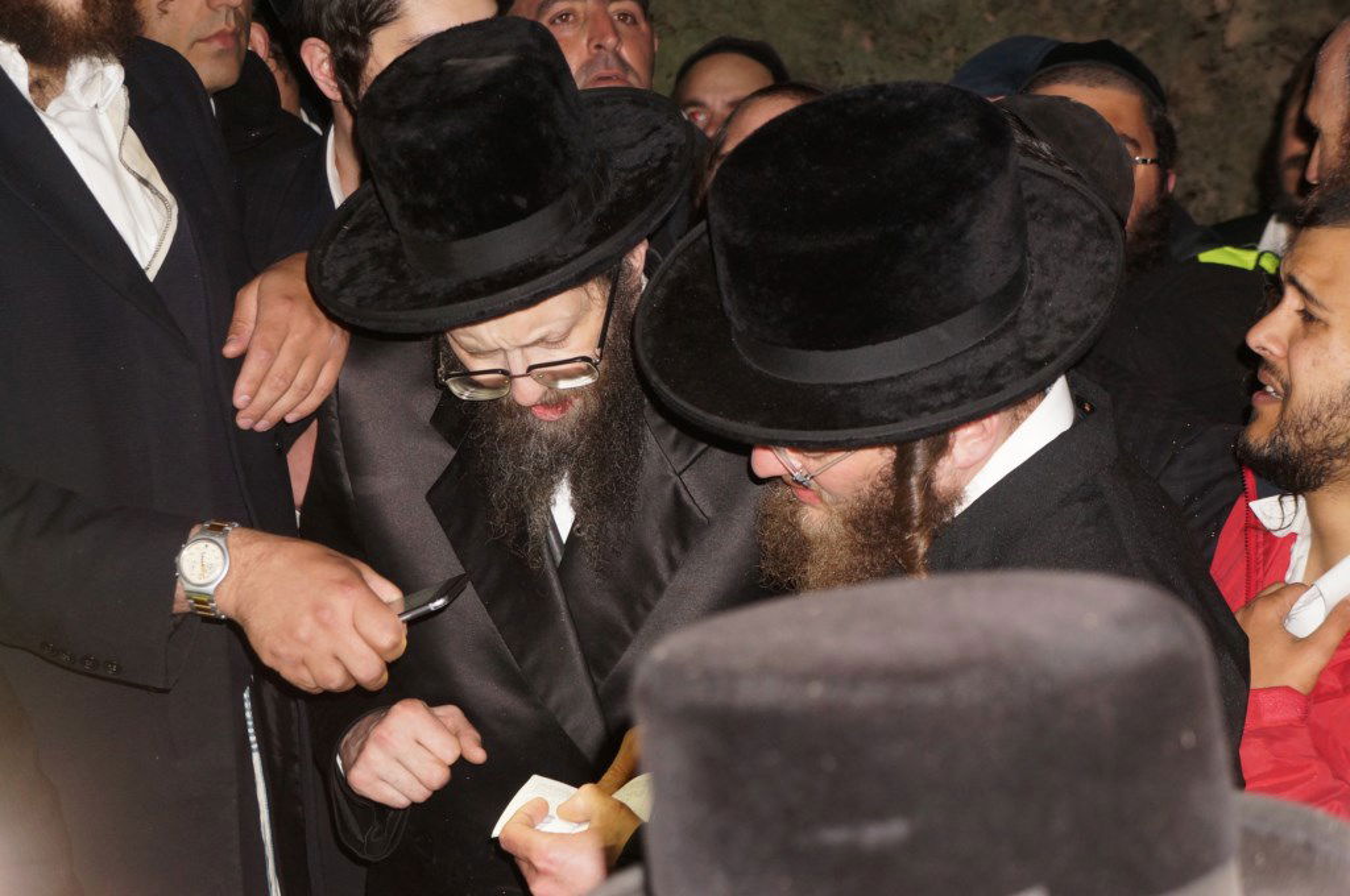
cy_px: 448
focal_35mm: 82
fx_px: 3090
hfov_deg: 24.6
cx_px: 675
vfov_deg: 16.5
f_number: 5.6
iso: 1250
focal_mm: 55
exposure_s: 1/60
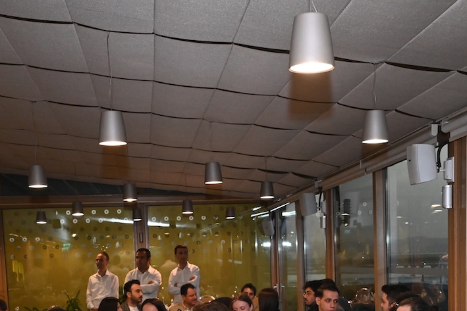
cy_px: 381
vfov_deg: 19.6
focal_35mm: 65
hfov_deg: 30.9
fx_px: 843
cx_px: 252
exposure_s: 1/160
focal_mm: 24
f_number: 5
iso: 1600
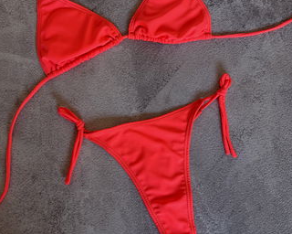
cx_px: 121
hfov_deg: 46.7
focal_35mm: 39
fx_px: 337
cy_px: 85
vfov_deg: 37.9
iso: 100
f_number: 1.78
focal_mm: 6.76
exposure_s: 1/121
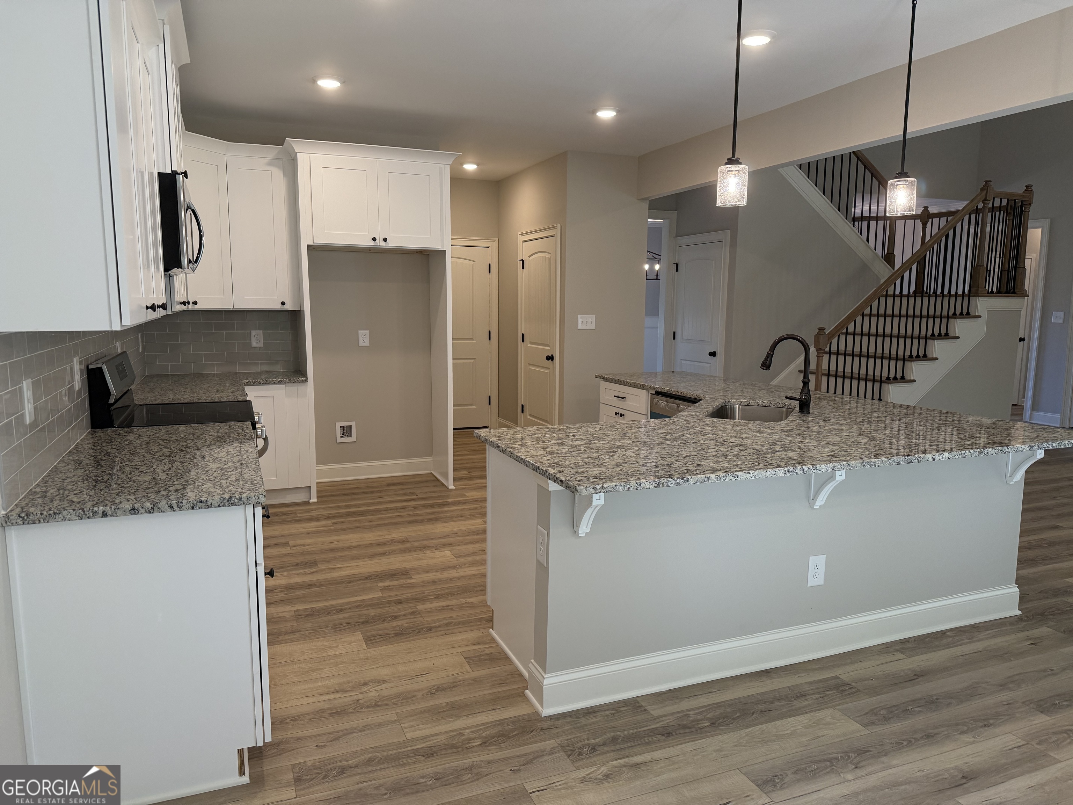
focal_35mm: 24
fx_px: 744
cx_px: 536
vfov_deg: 56.8
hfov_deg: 71.6
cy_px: 402
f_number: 1.78
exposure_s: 1/214
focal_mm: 6.76
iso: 200
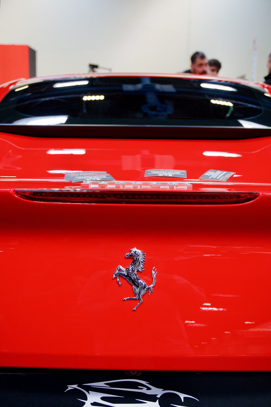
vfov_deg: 46.4
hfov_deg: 31.9
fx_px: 474
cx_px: 136
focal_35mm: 42
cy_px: 204
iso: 2500
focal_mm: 28
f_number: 4.5
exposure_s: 1/160
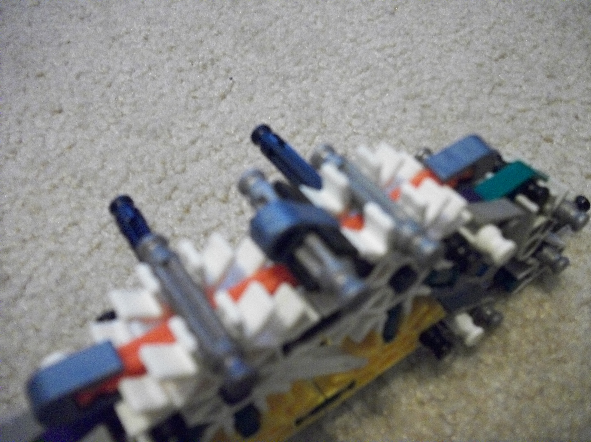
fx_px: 546
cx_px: 296
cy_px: 221
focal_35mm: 32
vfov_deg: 44.1
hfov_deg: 56.9
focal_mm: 5.7
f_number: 2.9
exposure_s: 1/25
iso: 640
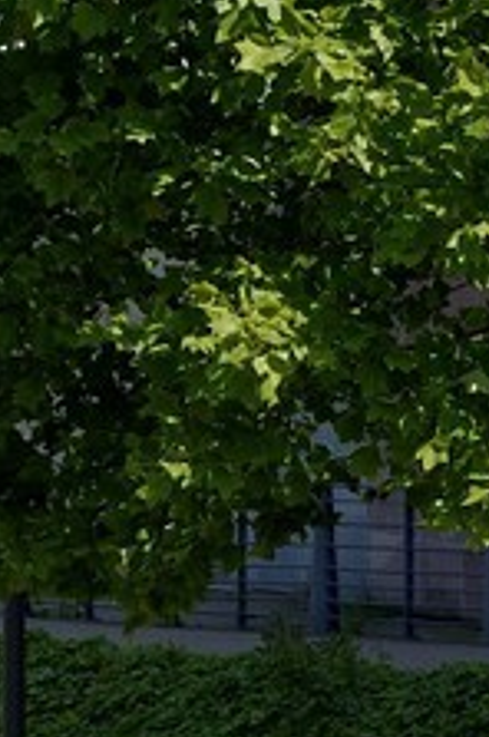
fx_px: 10259
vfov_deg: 4.1
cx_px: -1213
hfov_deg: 2.7
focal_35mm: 502
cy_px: -162
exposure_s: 1/250
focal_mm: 70
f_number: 11
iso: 200
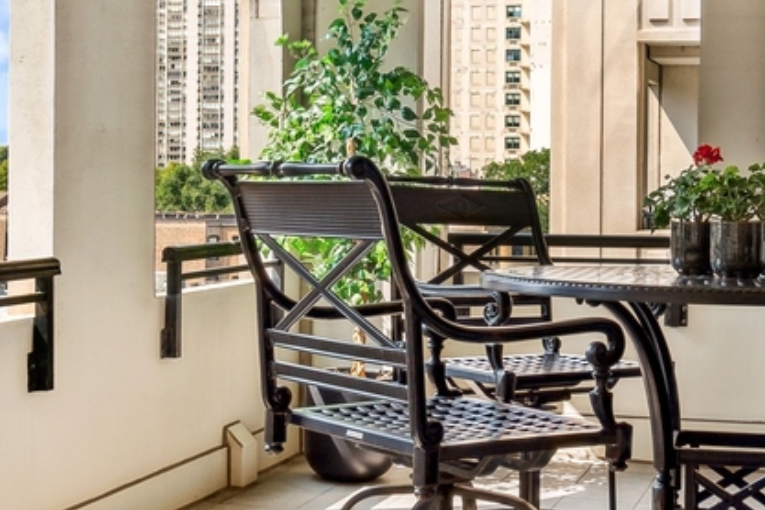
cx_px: 501
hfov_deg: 30.3
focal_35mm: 66
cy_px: 171
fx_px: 1402
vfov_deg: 20.5
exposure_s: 1/160
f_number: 8
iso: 200
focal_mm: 17
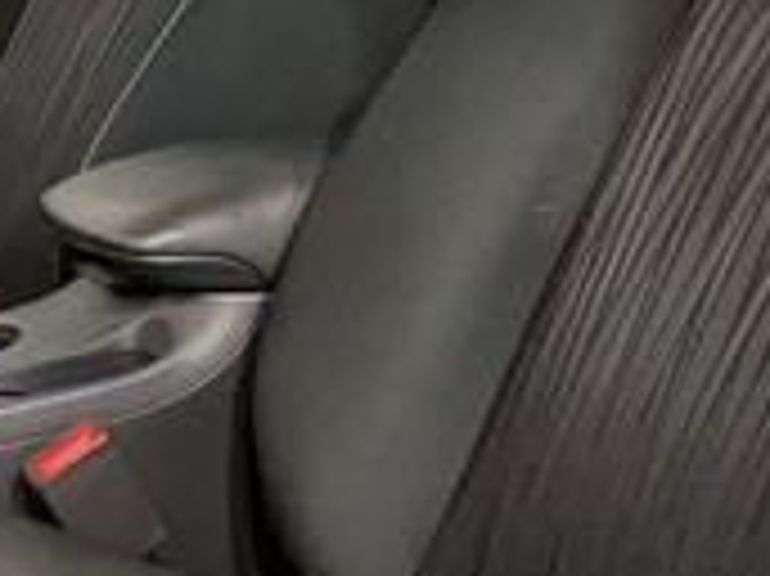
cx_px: -140
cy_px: 284
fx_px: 1867
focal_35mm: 84
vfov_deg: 17.5
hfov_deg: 21.7
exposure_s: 1/33.3
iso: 75
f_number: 2.2
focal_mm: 1.83
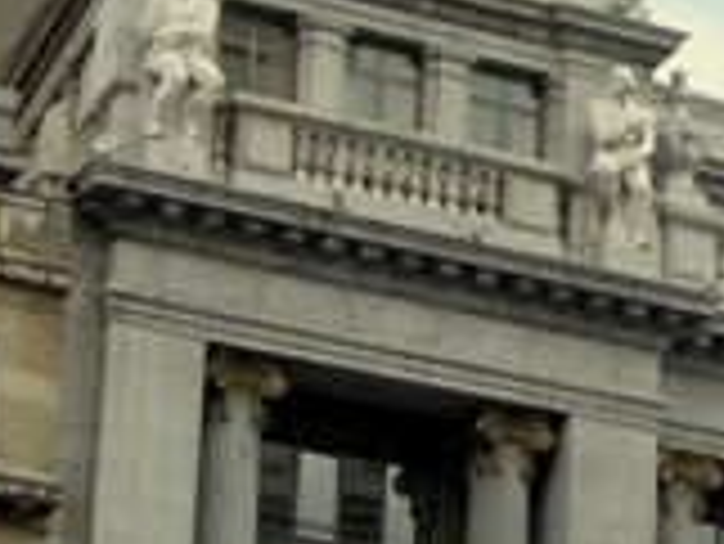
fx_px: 4165
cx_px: 872
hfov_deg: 9.8
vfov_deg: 7.5
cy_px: 225
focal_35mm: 199
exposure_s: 1/200
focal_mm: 10.3
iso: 50
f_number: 5.6
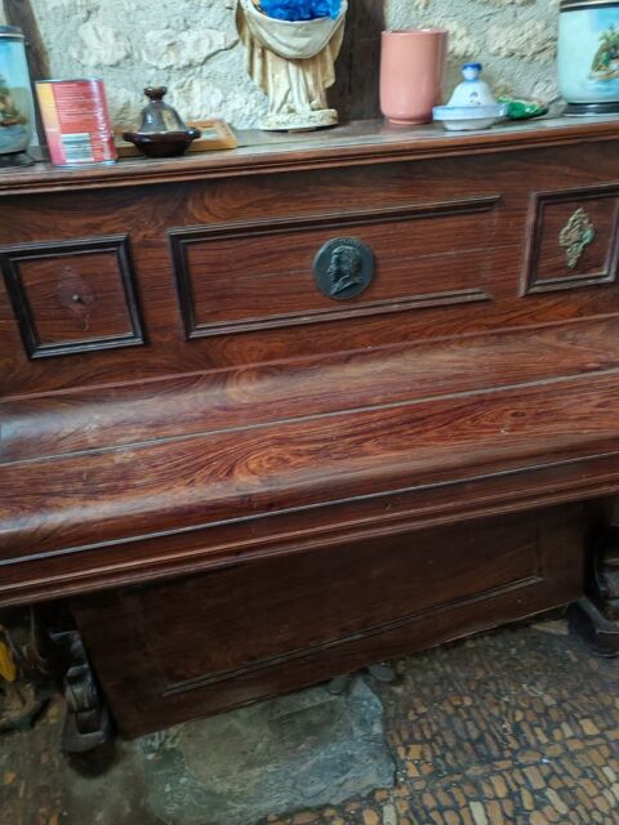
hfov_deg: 51.4
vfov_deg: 65.3
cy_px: 412
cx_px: 310
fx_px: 644
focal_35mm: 27
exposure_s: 1/20
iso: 640
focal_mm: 5.52
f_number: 1.95
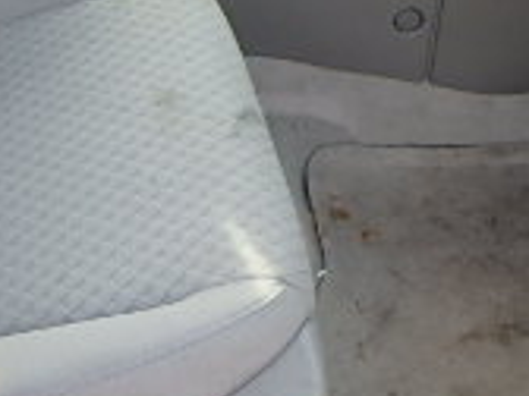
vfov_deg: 17.2
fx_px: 1223
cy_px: -135
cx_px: 186
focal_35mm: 80
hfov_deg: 24.3
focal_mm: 3.7
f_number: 3.5
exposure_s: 1/80
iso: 125
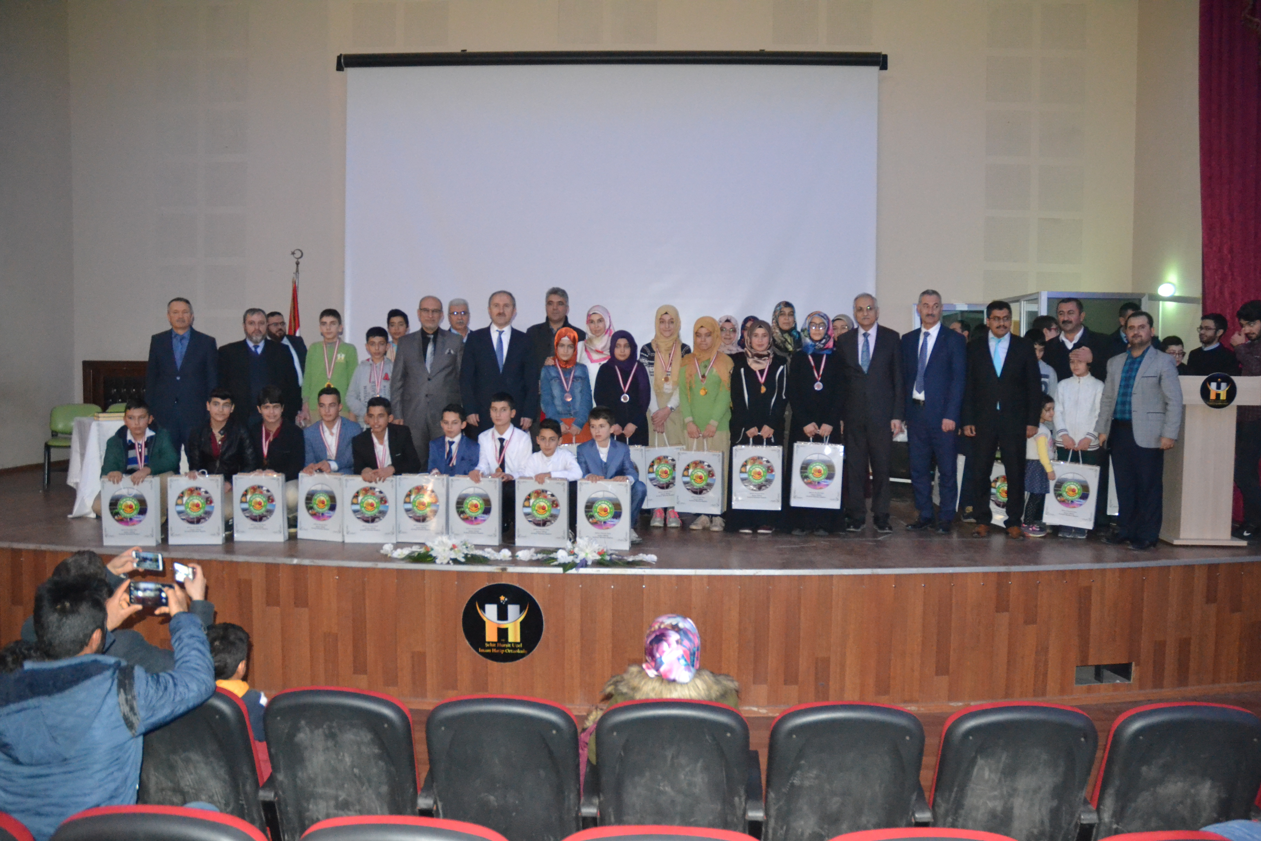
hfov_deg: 67.4
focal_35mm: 27
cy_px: 420
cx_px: 630
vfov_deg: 47.9
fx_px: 946
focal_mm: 18
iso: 3200
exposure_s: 1/60
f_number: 3.5
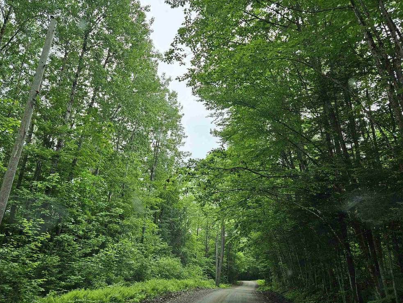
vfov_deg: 46.8
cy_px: 144
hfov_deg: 59.9
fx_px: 349
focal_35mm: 30
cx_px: 190
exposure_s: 1/136
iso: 25
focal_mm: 5.4
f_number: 1.8
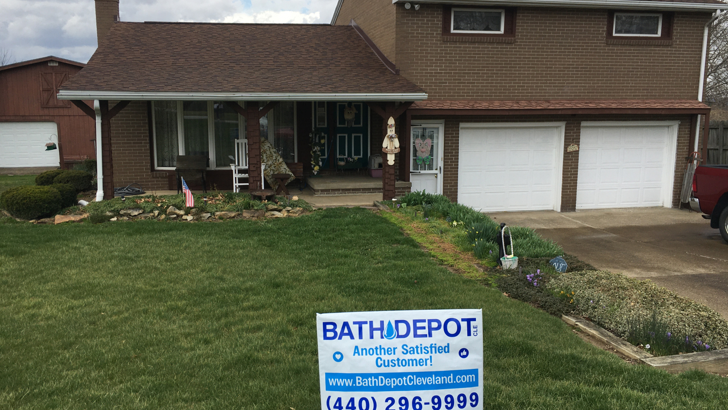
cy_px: 193
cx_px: 360
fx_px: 618
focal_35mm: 32
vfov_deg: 36.7
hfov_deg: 61.0
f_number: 2.2
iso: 25
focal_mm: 4.15
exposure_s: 1/1148
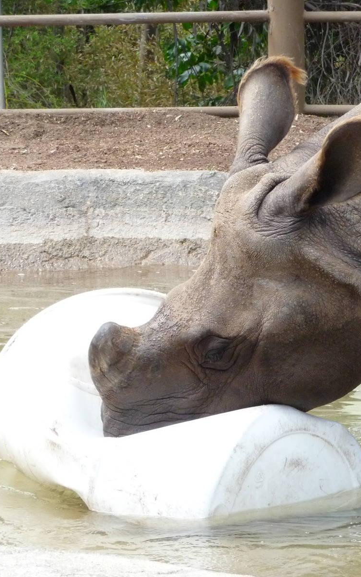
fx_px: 3966
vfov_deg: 8.3
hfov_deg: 5.2
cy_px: 288
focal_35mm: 252
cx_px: 257
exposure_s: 1/500
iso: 400
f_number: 4.8
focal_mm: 30.5
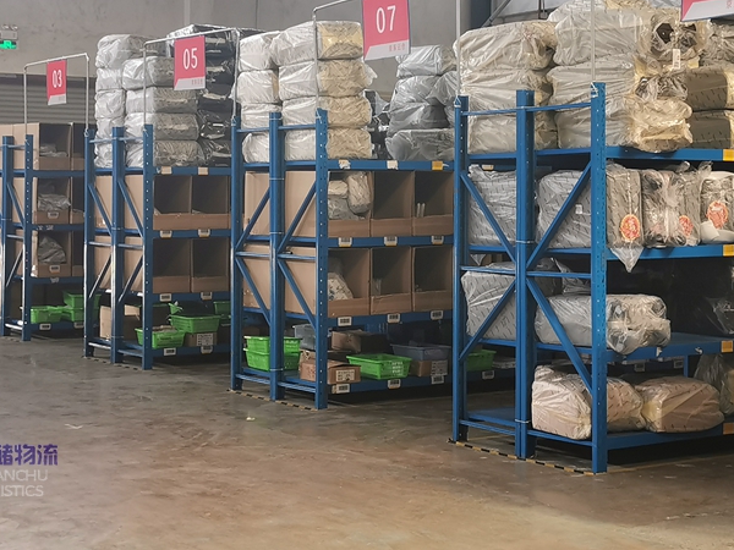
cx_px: 351
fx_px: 1463
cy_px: 175
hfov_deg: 28.2
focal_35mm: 69
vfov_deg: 21.2
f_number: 1.8
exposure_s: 1/100
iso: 125
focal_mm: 5.58
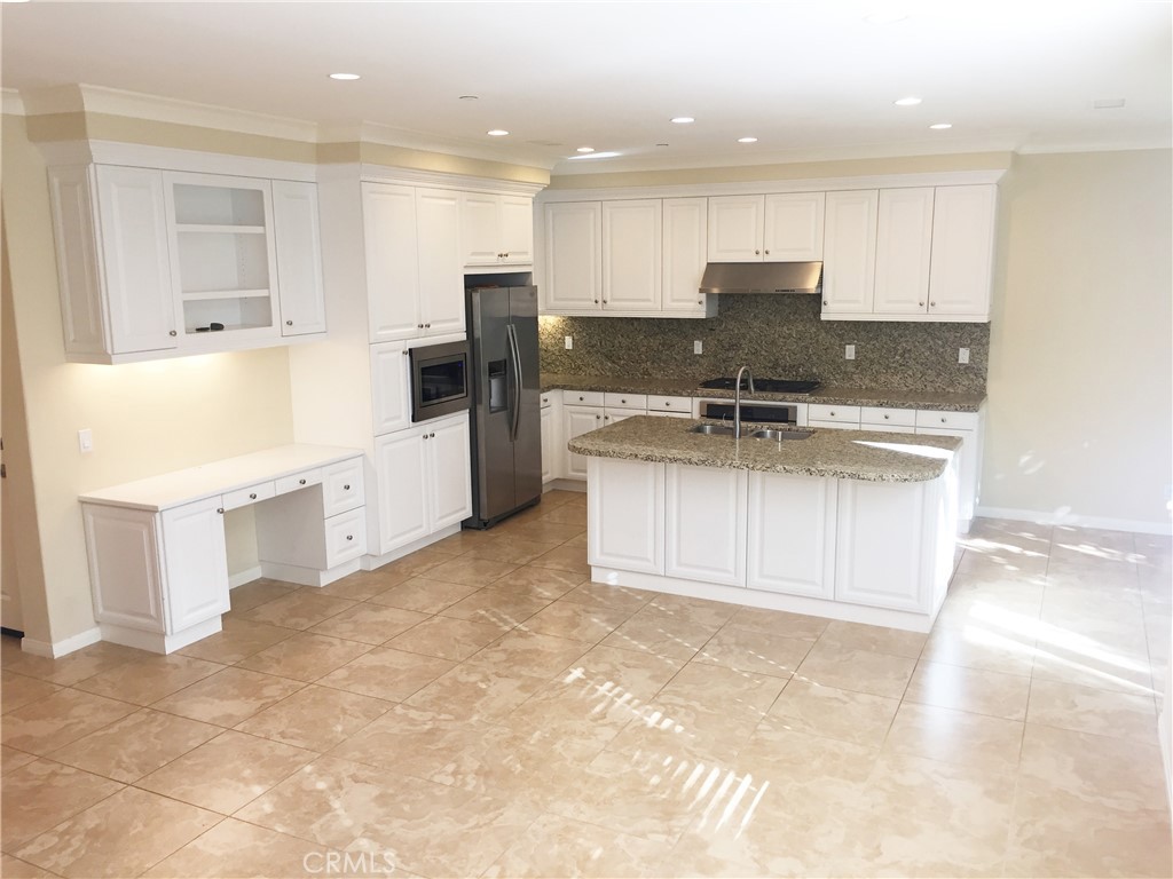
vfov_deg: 48.2
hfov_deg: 61.7
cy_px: 440
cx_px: 586
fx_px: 983
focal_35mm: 29
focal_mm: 4.15
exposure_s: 1/40
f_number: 2.2
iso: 32
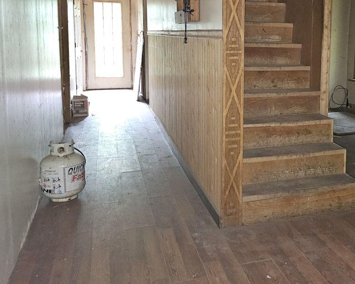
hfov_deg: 45.4
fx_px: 410
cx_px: 262
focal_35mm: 39
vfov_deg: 37.7
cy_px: 87
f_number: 1.7
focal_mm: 6.3
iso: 400
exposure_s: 1/10
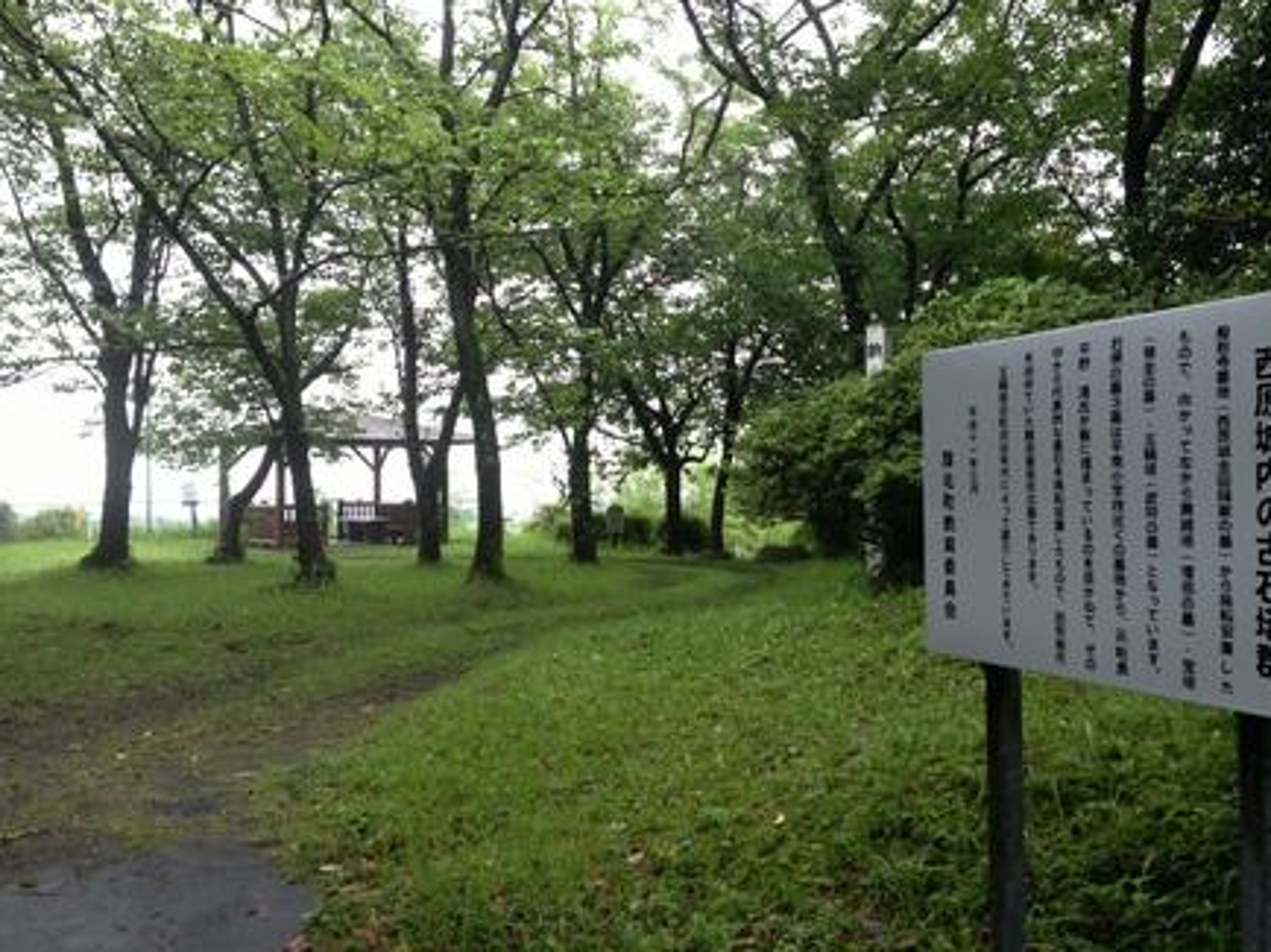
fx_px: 1321
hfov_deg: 51.3
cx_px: 684
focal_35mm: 36
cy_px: 467
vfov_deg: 39.6
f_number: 2.4
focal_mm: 4.13
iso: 100
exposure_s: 1/120
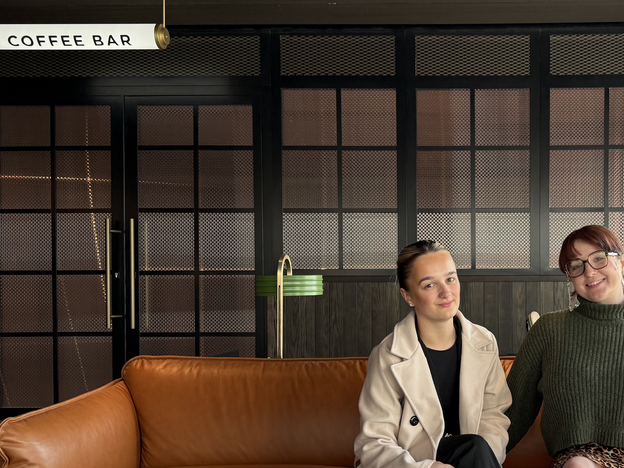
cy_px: 300
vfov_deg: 31.3
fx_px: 829
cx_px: 505
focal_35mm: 46
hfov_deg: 39.5
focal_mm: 6.76
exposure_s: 1/240
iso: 125
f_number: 1.78
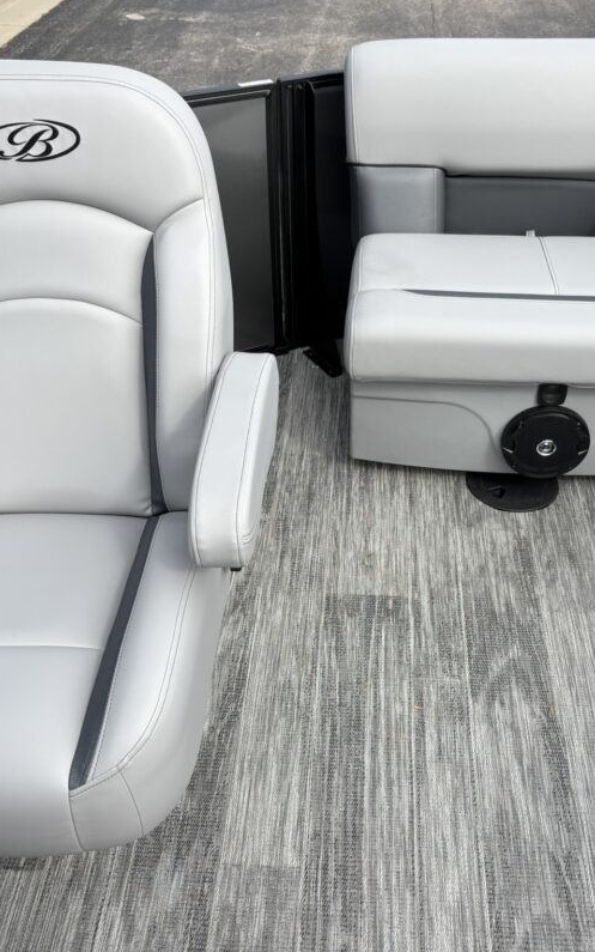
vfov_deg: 52.7
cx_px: 344
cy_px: 474
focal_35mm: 37
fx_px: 960
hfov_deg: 34.4
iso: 50
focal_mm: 5.96
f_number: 1.6
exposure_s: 1/2024
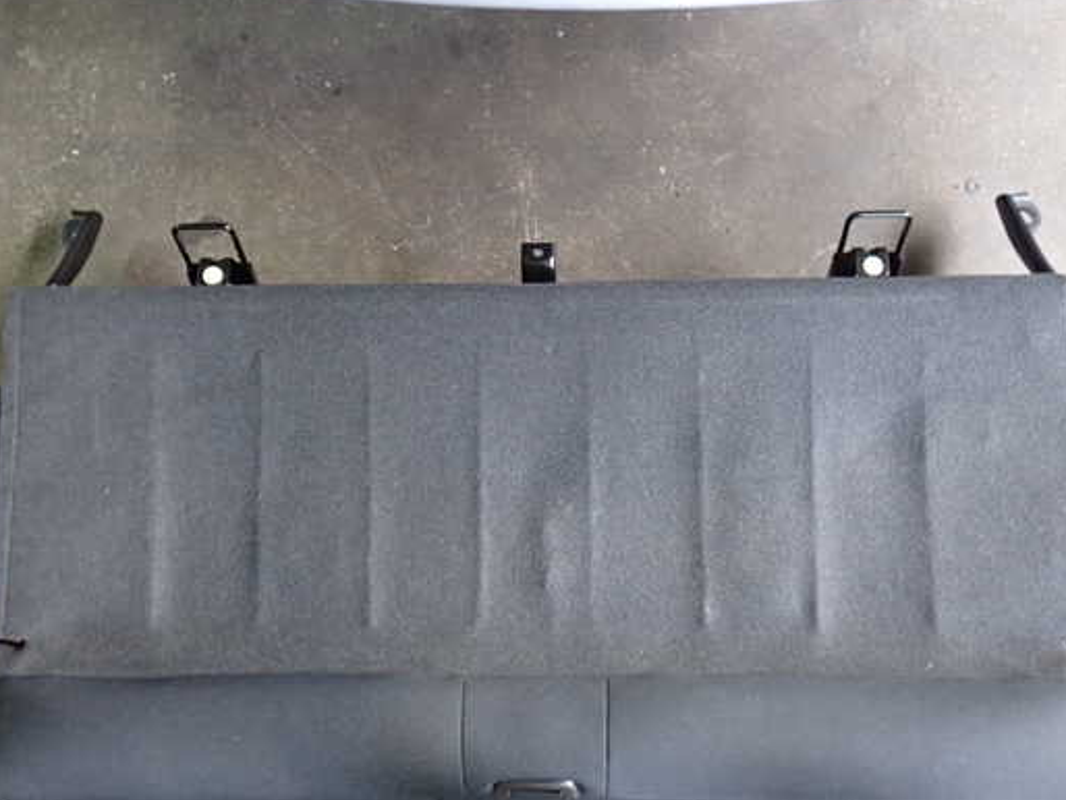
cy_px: 404
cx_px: 535
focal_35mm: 35
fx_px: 1078
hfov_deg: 52.6
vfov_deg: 40.7
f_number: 2.3
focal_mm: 5.4
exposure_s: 1/30
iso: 500
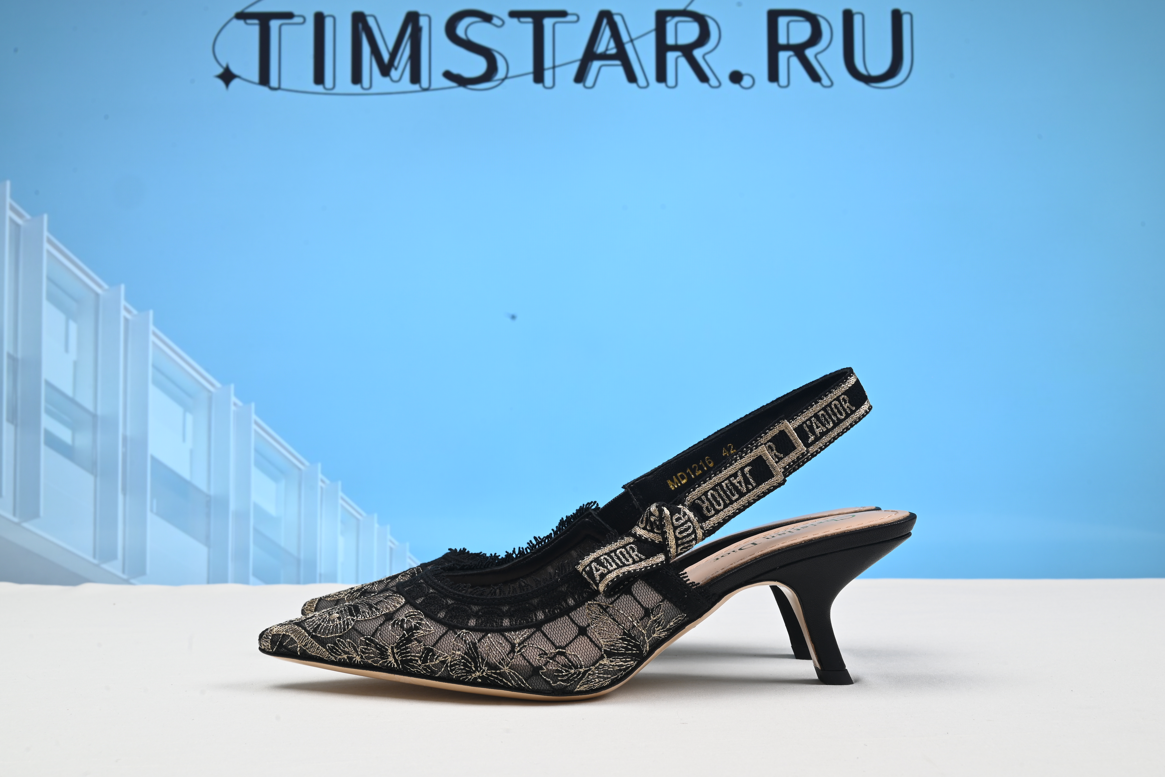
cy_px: 388
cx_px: 582
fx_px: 1295
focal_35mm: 40
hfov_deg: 48.4
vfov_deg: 33.4
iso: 100
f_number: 16
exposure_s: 1/2.5
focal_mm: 40
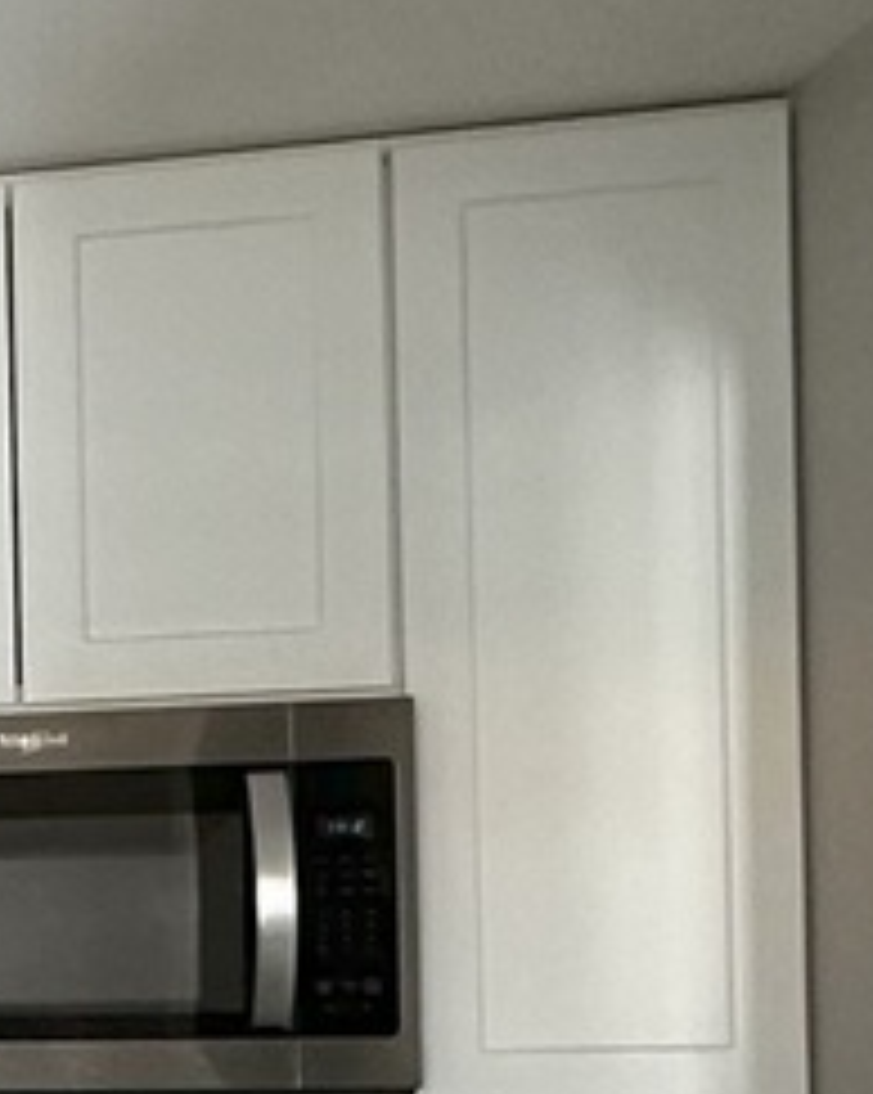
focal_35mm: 81
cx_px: -1004
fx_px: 2619
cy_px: 963
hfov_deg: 14.7
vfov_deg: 23.0
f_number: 2.2
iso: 320
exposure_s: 1/120
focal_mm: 2.22
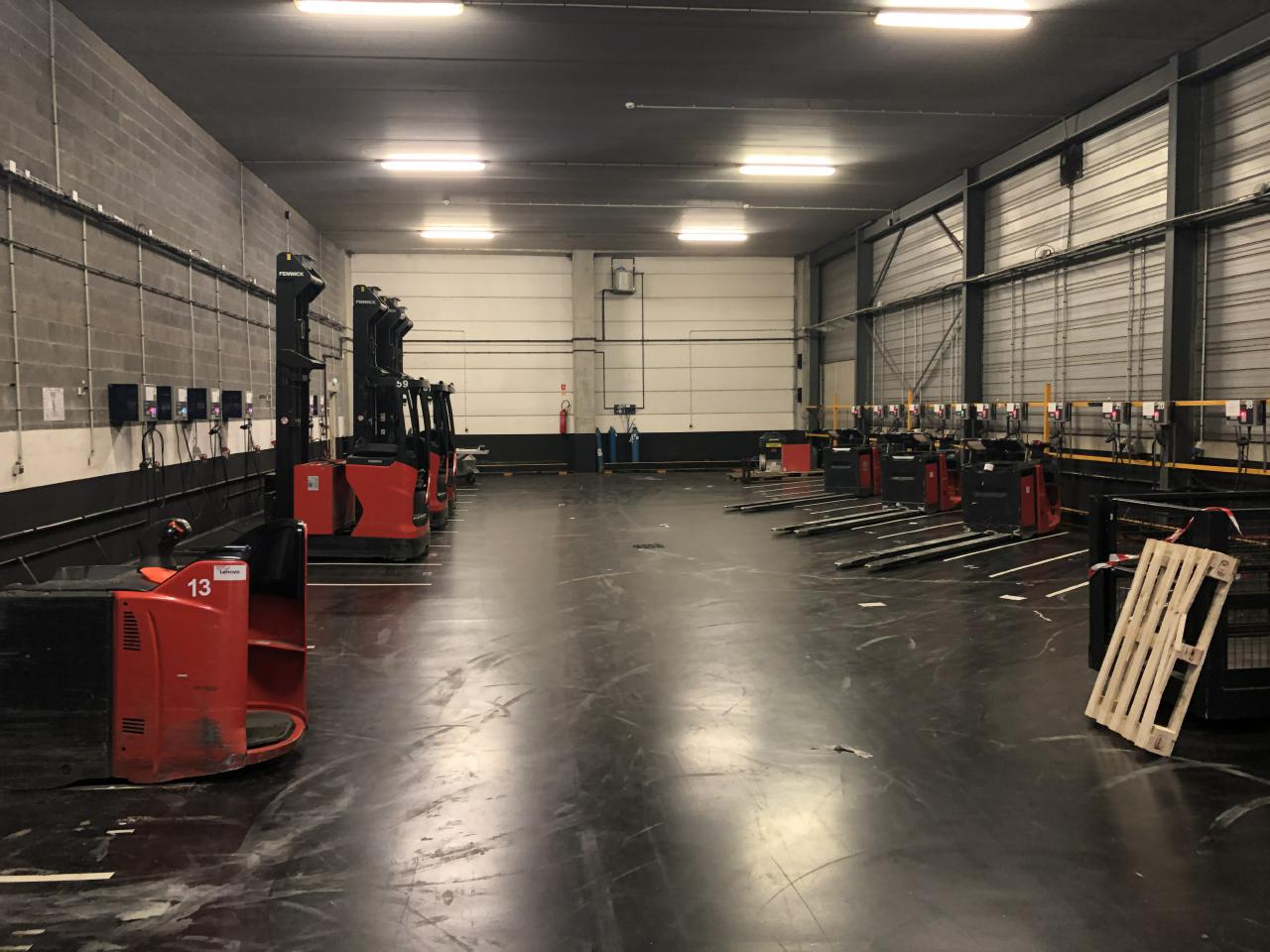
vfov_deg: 49.7
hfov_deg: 63.4
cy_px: 476
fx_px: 1027
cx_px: 635
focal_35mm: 28
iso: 400
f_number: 1.8
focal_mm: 3.99
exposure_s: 1/33
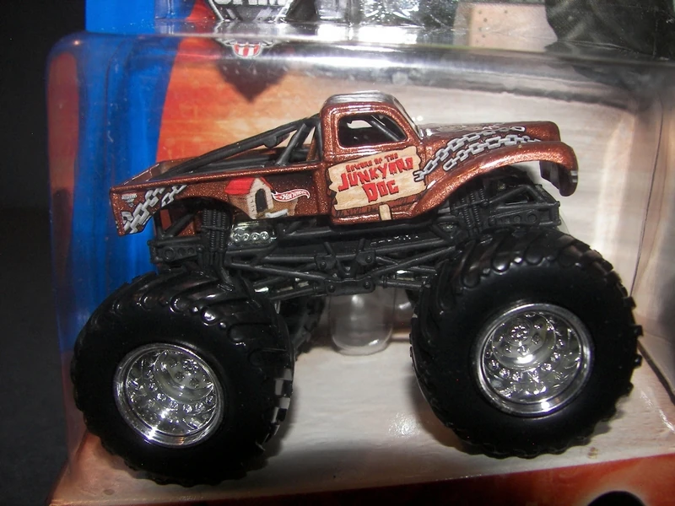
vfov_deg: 39.7
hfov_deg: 51.4
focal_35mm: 36
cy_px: 253
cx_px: 338
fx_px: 702
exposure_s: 1/30
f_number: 2.8
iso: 100
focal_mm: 6
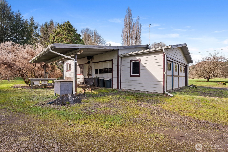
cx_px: 114
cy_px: 76
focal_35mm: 16
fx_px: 104
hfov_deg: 95.0
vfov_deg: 72.0
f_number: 8
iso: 400
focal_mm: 16.5
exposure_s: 1/125
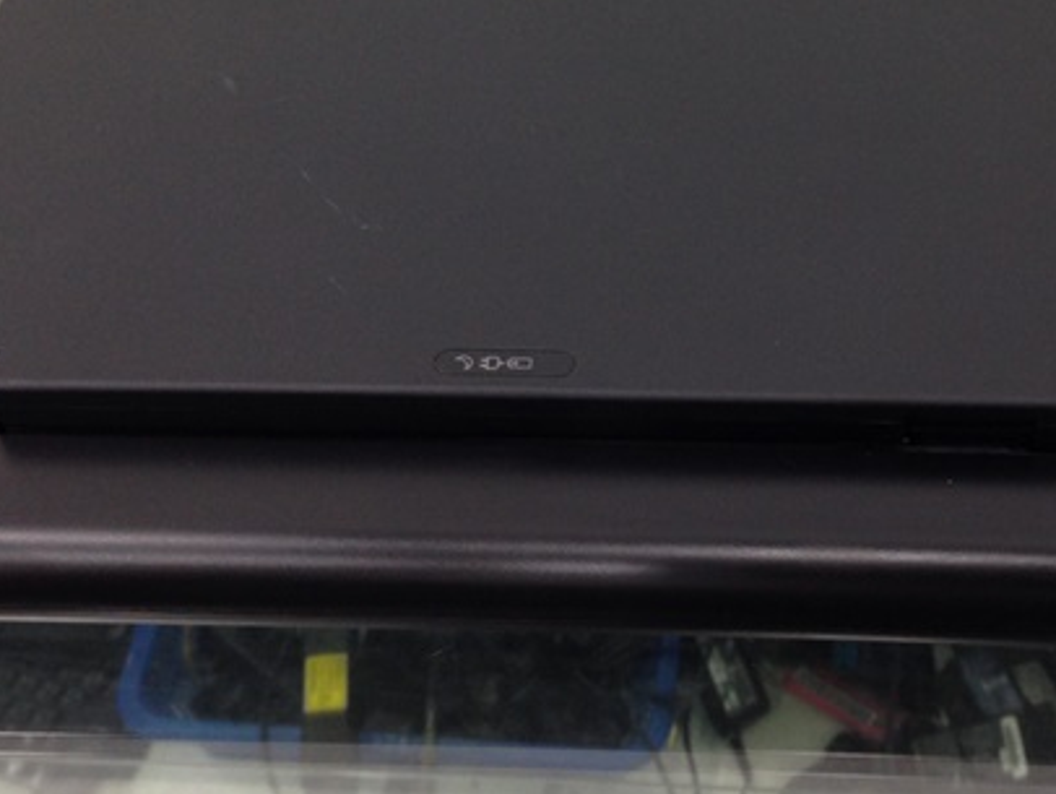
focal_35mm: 65
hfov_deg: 29.7
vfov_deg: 22.2
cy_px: 133
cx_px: 650
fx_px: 1984
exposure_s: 1/20
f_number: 2.4
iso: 80
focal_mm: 4.12
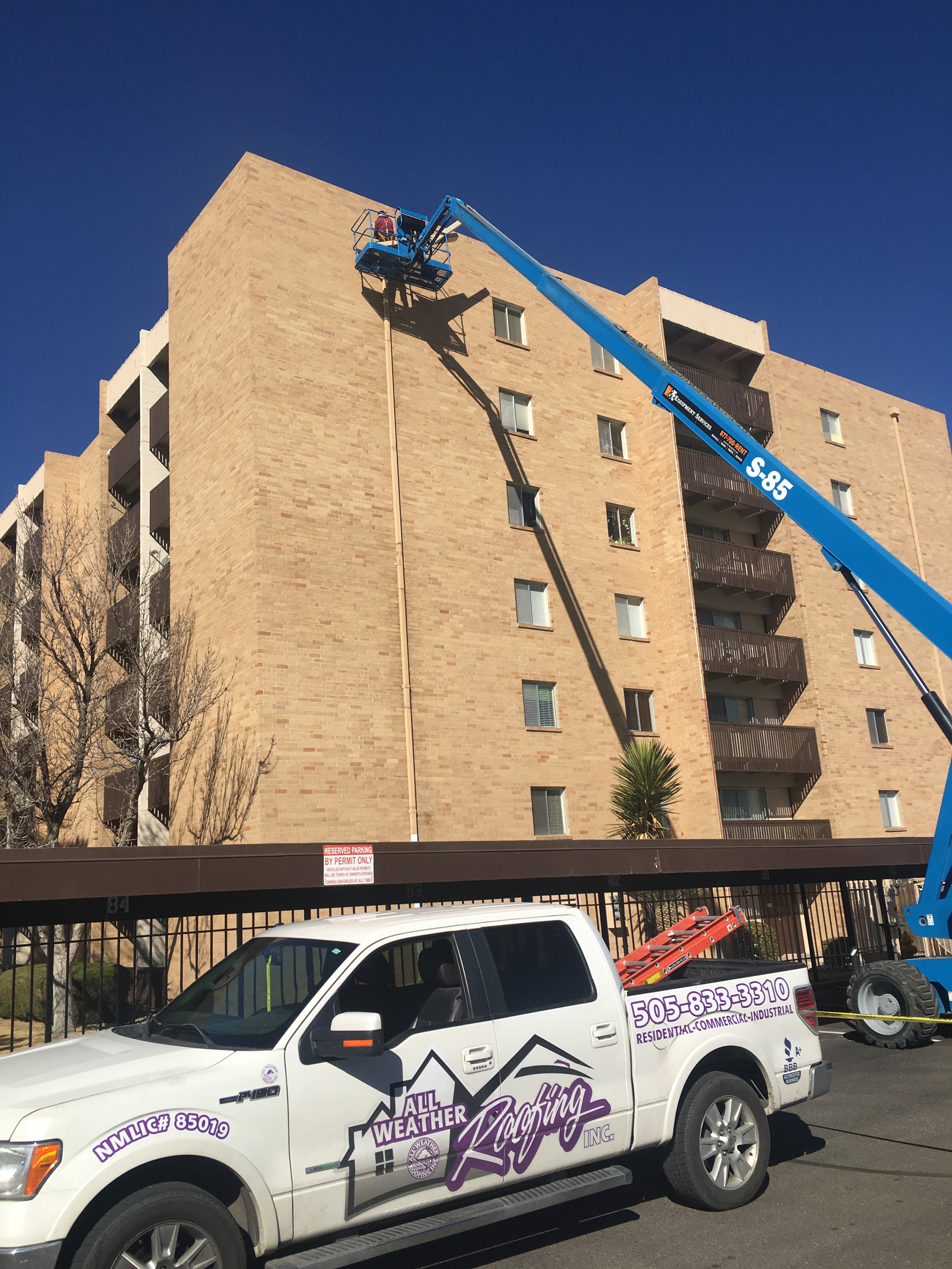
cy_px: 634
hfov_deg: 48.2
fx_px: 1063
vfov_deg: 61.7
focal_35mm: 29
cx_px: 476
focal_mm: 4.15
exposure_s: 1/2653
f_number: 2.2
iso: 25
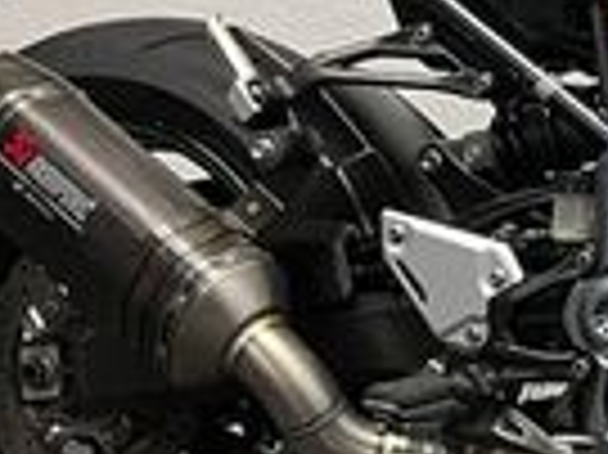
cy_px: 49
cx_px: 1031
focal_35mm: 123
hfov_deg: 14.4
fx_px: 2158
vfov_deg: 12.0
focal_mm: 5.1
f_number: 1.6
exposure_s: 1/50
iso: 80
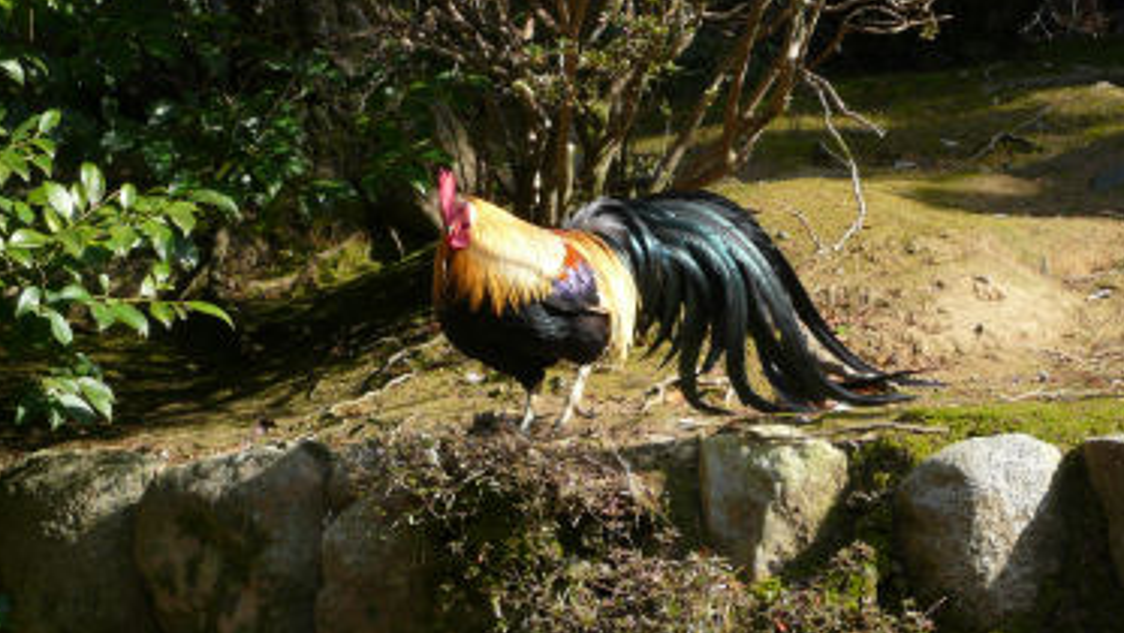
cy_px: 316
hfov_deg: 18.0
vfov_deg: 10.2
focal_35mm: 119
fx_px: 3547
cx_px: 577
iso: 100
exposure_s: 1/160
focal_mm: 16.8
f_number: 5.6
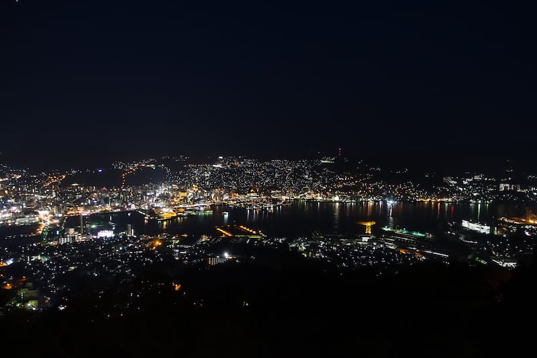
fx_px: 358
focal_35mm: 24
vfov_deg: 53.1
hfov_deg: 73.8
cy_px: 179
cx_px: 268
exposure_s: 1/8
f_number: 1.8
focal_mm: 8.8
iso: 1000
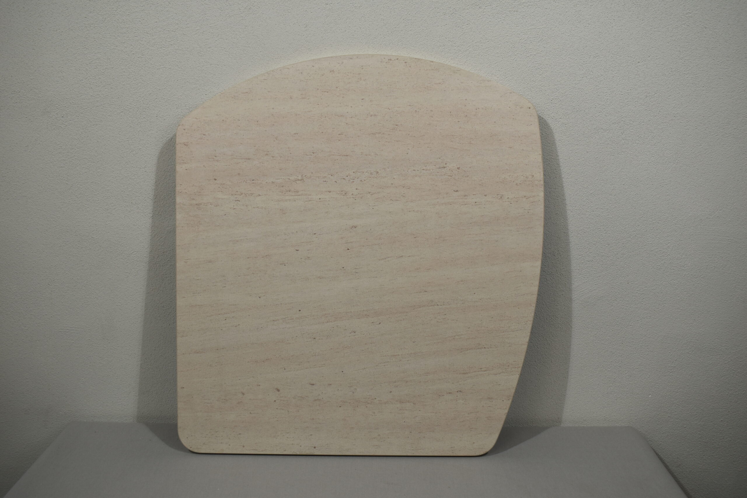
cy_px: 249
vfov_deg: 40.0
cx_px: 374
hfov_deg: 57.2
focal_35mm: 33
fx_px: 685
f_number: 5.6
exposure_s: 1/125
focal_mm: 22
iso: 220
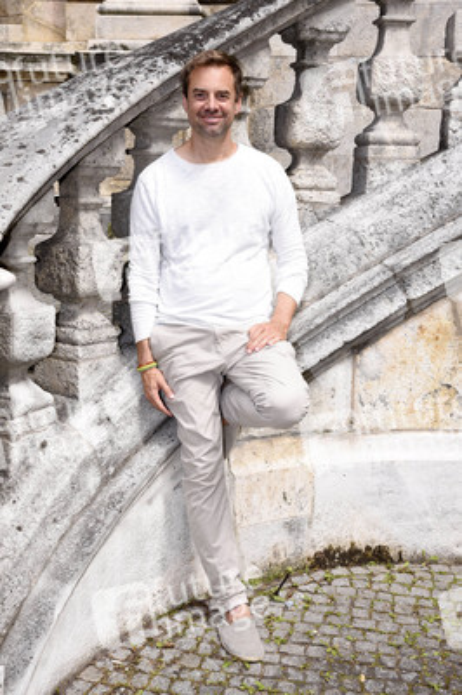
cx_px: 231
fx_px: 926
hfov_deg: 28.0
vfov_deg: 41.1
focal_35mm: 48
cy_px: 348
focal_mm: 48
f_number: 11
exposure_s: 1/160
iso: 400
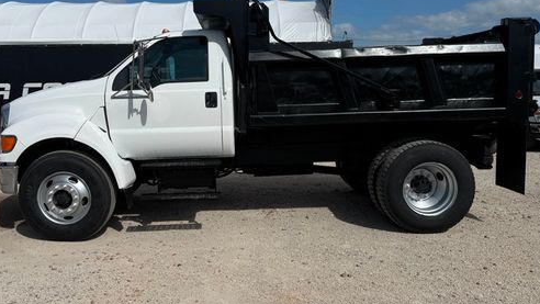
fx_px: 487
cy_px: 133
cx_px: 240
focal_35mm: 34
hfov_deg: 57.9
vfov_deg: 34.6
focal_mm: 6.76
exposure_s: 1/11905
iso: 80
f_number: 1.78
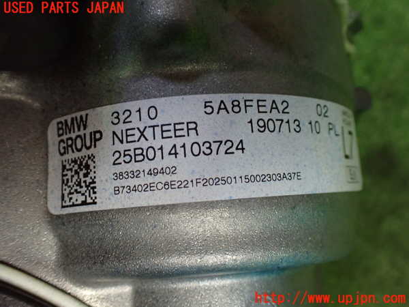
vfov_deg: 46.8
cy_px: 154
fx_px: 354
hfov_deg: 60.0
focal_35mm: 30
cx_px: 204
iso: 800
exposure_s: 1/125
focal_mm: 5.4
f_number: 2.3
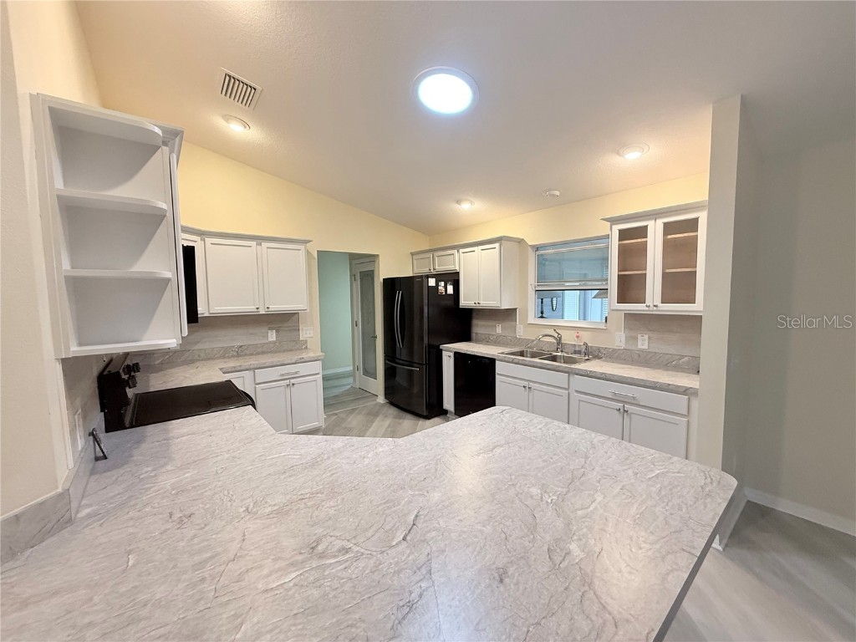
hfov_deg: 102.1
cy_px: 321
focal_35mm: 14
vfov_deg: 85.7
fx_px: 346
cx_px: 428
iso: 200
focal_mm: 2.22
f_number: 2.2
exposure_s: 1/60
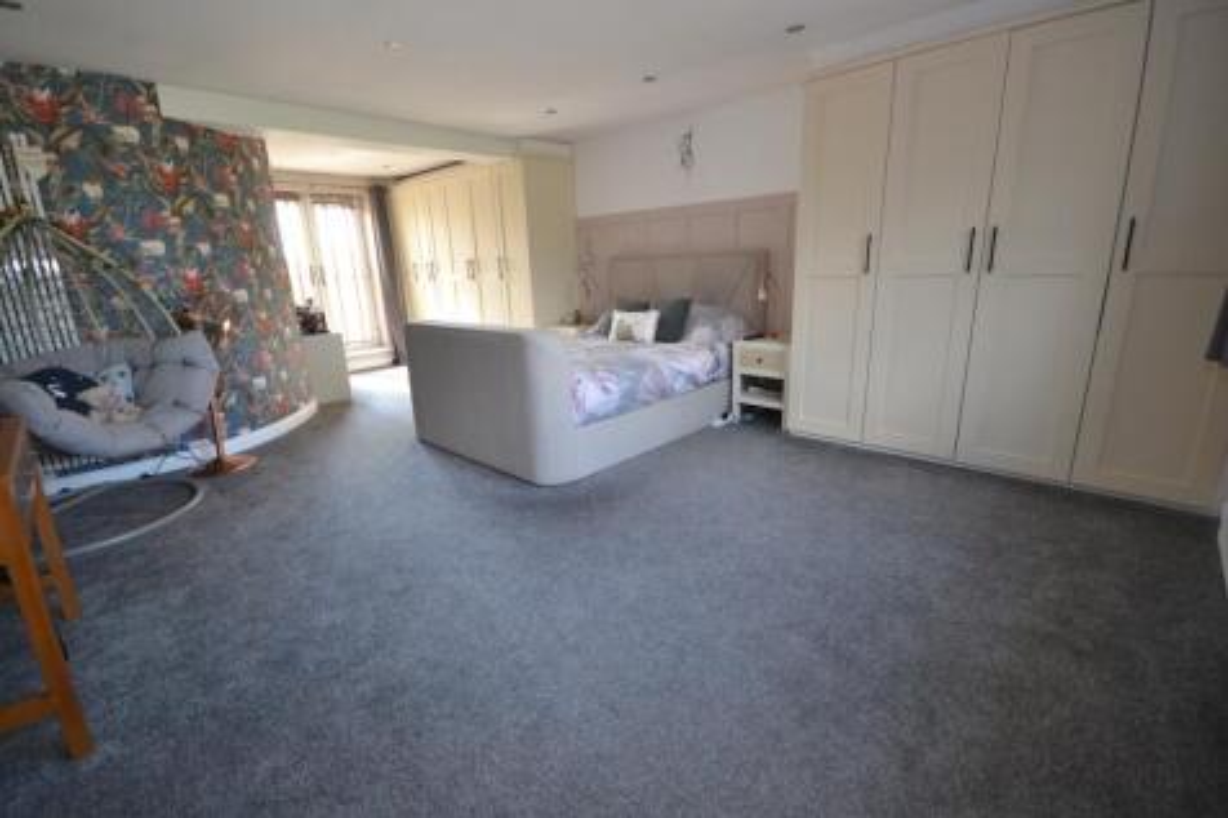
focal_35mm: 15
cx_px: 614
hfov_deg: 100.4
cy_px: 409
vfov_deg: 77.3
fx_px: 511
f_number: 4
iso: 500
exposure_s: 1/60
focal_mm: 10
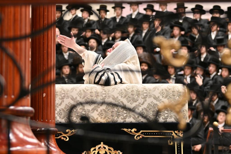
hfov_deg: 16.7
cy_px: 77
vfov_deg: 11.1
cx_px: 116
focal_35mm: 123
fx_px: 789
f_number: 2.8
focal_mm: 82
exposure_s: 1/200
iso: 250
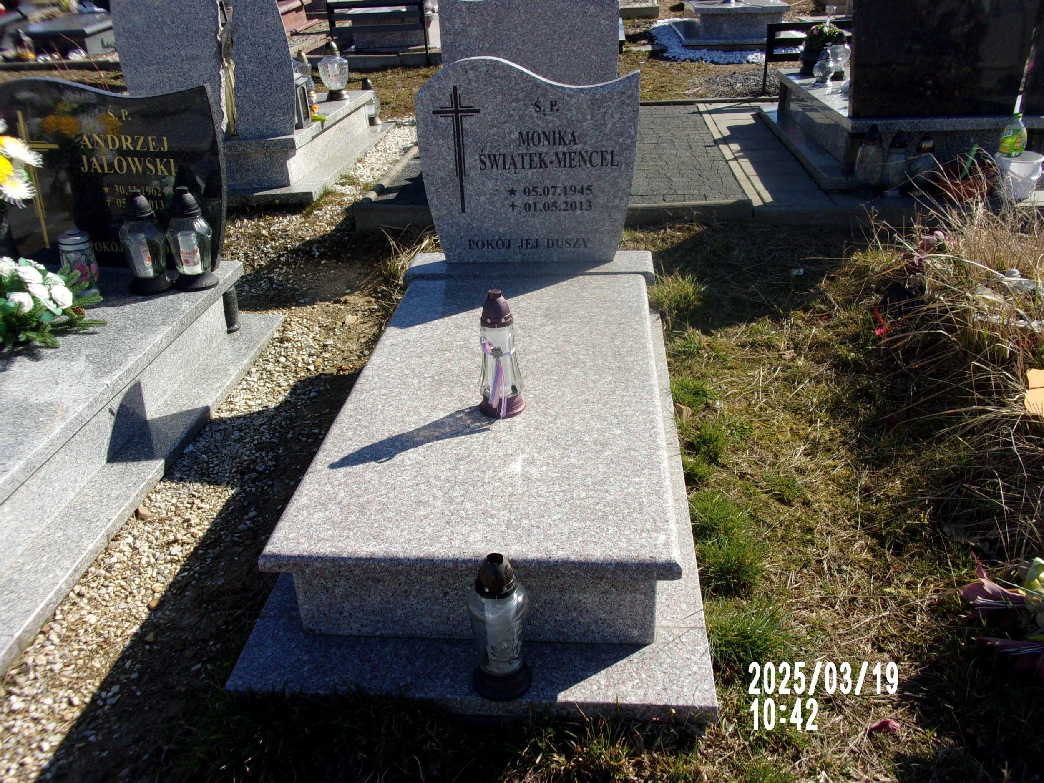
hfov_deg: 61.7
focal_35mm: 29
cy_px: 380
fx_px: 875
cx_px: 515
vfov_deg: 48.2
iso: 80
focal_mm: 5.1
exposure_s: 1/80
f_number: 10.8
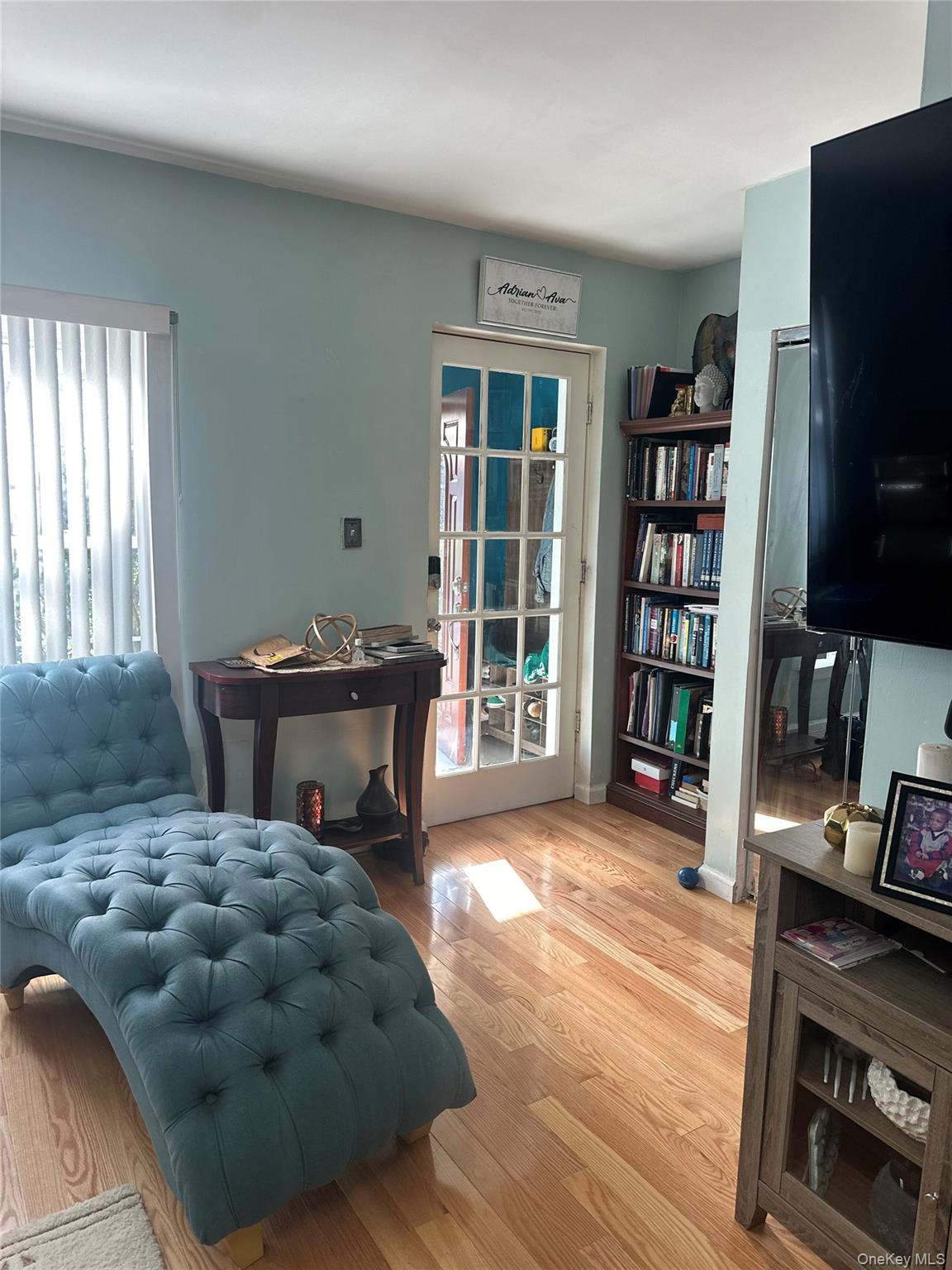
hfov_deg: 56.8
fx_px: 880
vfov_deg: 71.6
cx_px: 476
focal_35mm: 24
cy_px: 635
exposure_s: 1/120
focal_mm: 6.86
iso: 100
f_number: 1.78
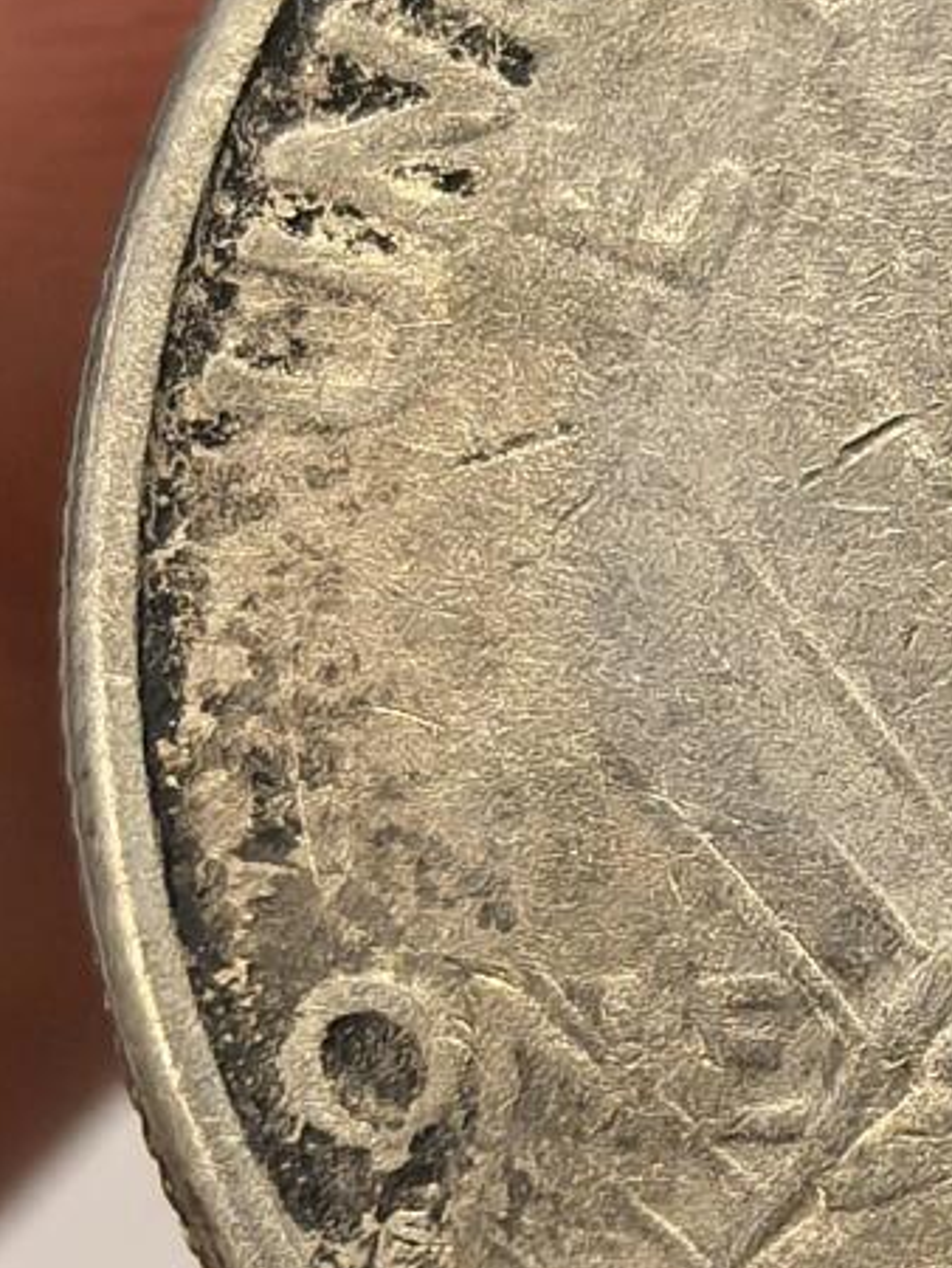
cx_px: 1620
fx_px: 7913
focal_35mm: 216
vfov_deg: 9.2
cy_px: 783
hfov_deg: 6.7
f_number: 2
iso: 250
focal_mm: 6.98
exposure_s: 1/100
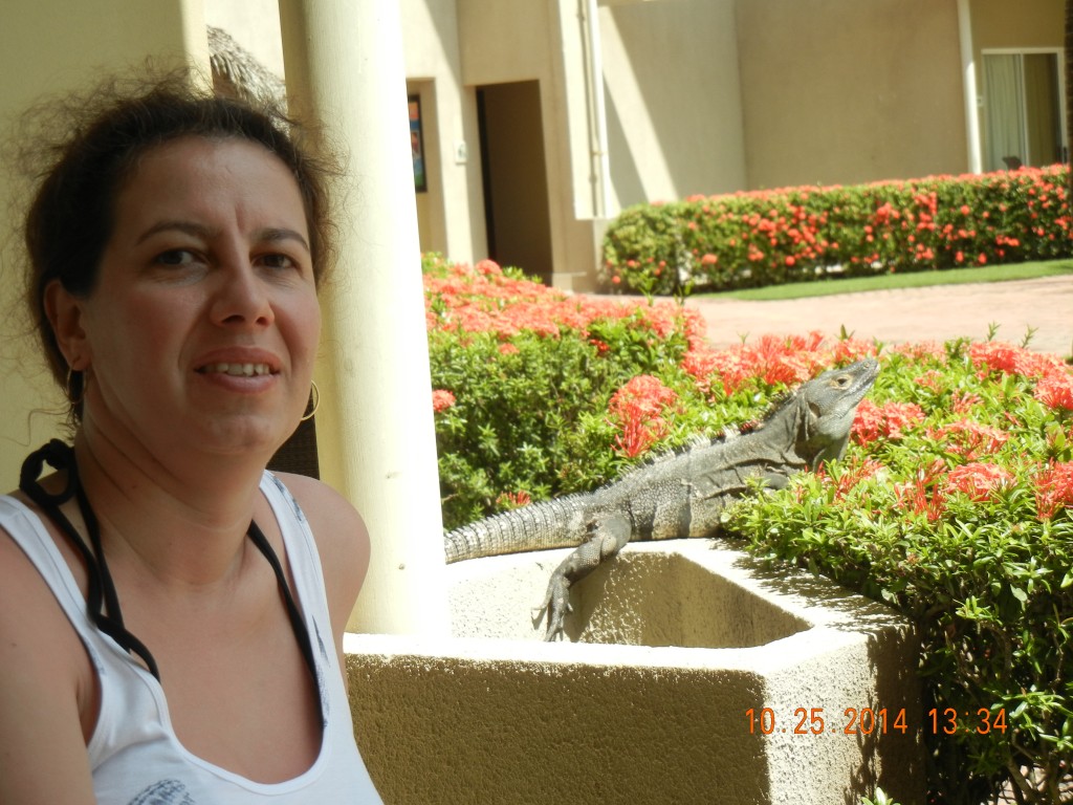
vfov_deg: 16.6
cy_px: 402
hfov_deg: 22.0
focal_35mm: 89
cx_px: 536
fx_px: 2759
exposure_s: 1/407
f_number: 4.4
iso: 160
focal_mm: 16
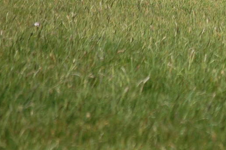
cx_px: 308
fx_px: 5828
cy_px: -65
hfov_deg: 2.2
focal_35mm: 929
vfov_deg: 1.5
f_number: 5.6
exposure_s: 1/1250
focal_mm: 200
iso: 400
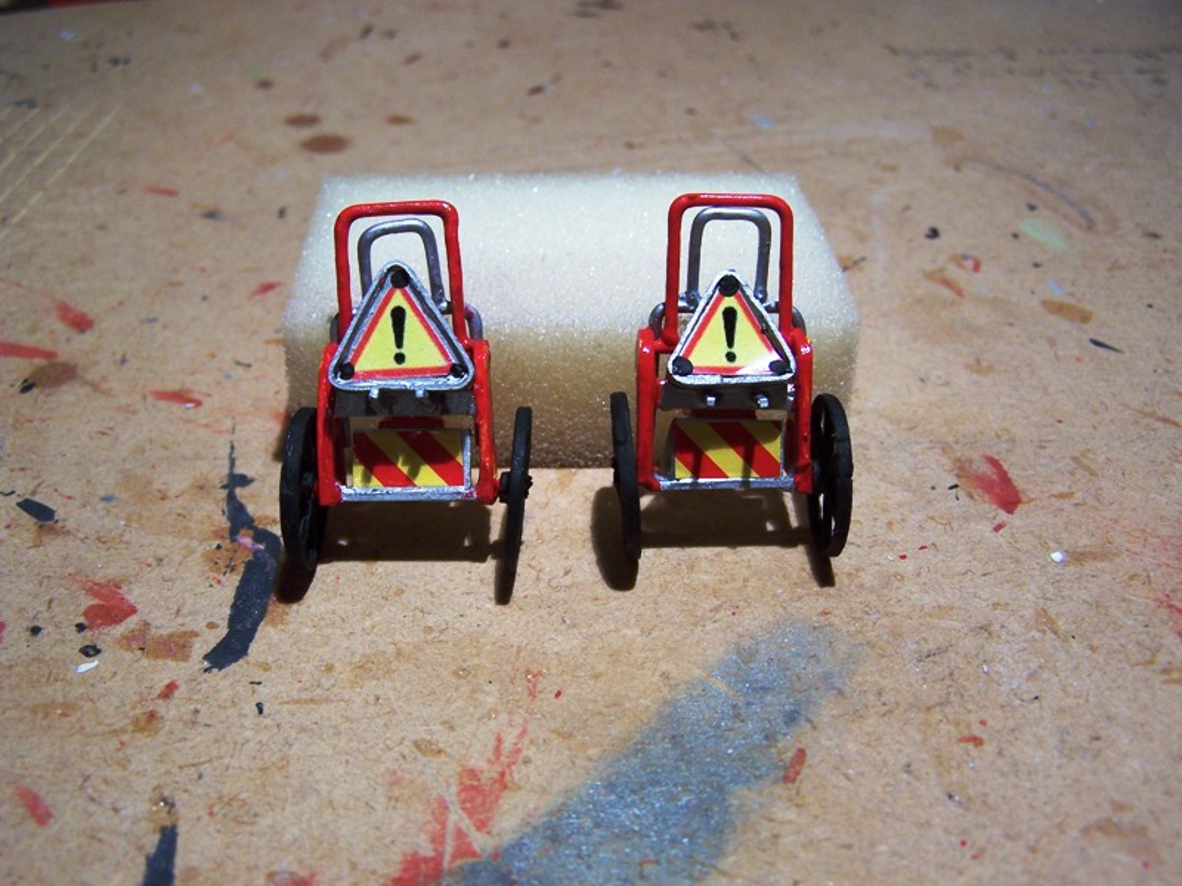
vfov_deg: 37.7
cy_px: 443
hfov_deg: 49.0
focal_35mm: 38
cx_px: 591
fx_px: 1298
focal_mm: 6.3
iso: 80
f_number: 2.8
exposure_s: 1/30
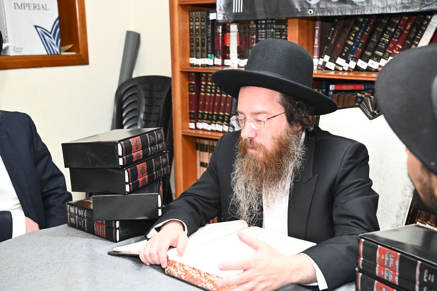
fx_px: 607
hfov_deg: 39.6
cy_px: 146
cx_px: 218
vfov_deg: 27.0
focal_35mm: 50
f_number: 5.6
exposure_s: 1/125
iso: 2000
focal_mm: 50
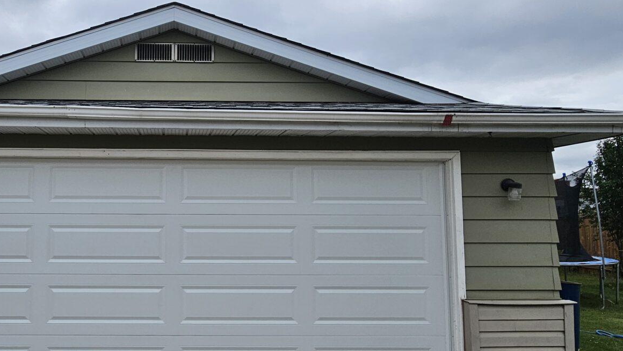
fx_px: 413
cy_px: 196
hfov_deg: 70.2
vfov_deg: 45.9
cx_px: 174
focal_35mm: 25
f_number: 2.2
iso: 50
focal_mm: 2.2
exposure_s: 1/1325
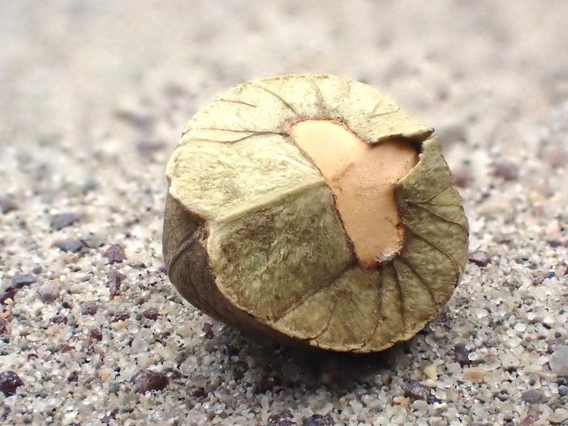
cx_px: 284
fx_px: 1165
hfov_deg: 27.4
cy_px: 213
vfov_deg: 20.7
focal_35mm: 71
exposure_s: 1/60
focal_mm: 12.73
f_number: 5.6
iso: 1000
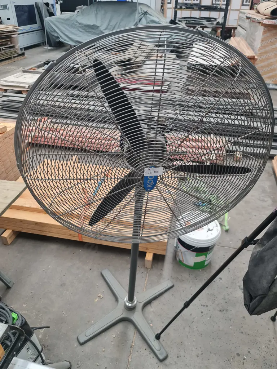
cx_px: 138
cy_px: 184
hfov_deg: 54.9
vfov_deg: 69.4
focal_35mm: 25
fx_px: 267
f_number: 1.8
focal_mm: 7
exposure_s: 1/120
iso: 125
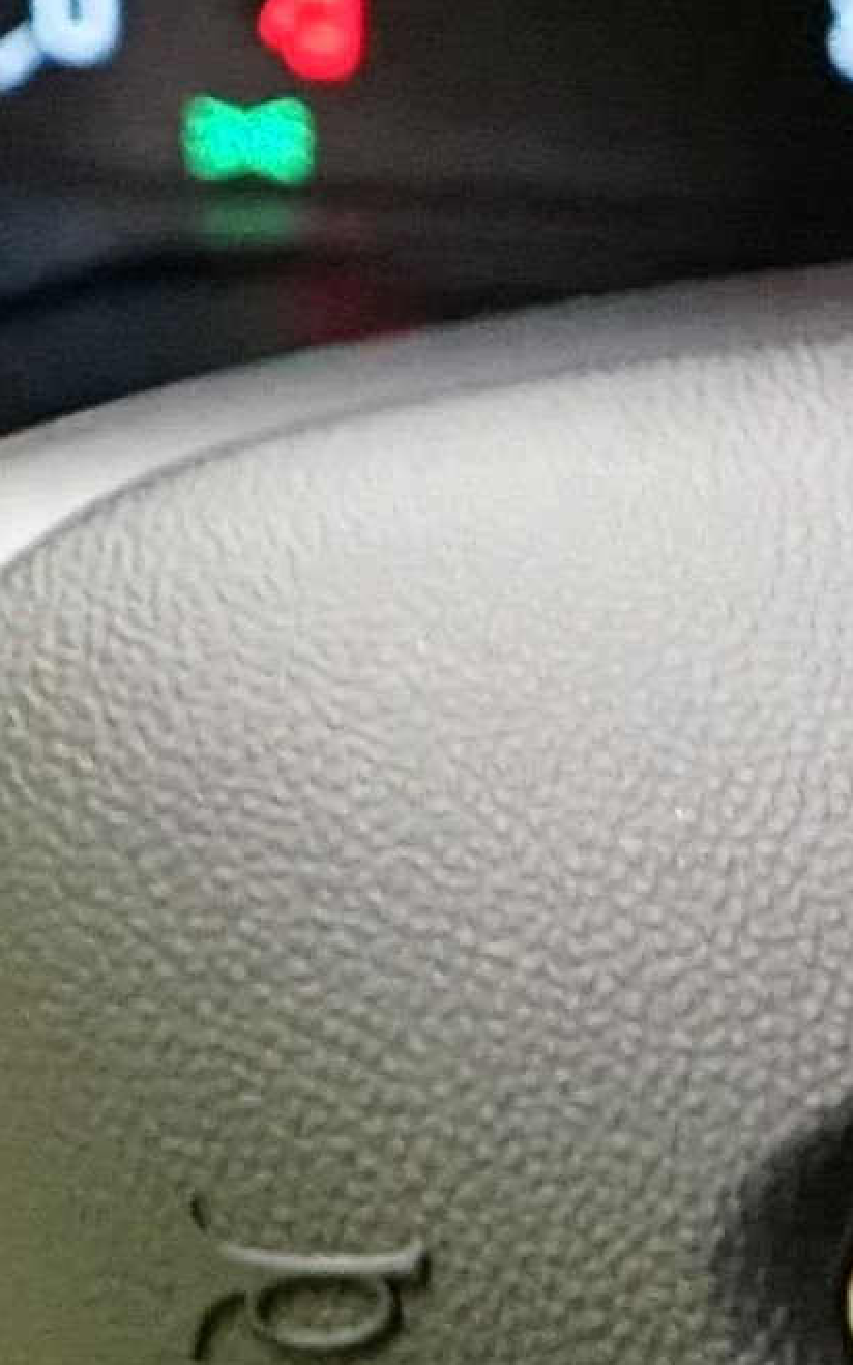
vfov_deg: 8.1
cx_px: 1801
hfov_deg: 5.0
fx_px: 9669
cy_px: 1141
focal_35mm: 260
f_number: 4.5
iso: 5000
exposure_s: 1/30
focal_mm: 28
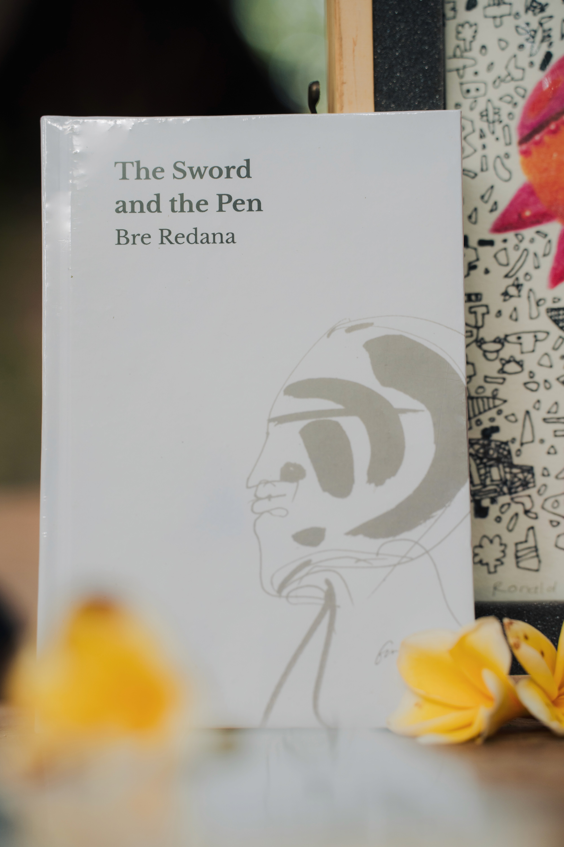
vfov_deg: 22.4
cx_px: 282
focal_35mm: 91
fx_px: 2138
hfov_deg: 15.0
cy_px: 424
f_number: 3.5
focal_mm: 91
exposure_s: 1/125
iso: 640
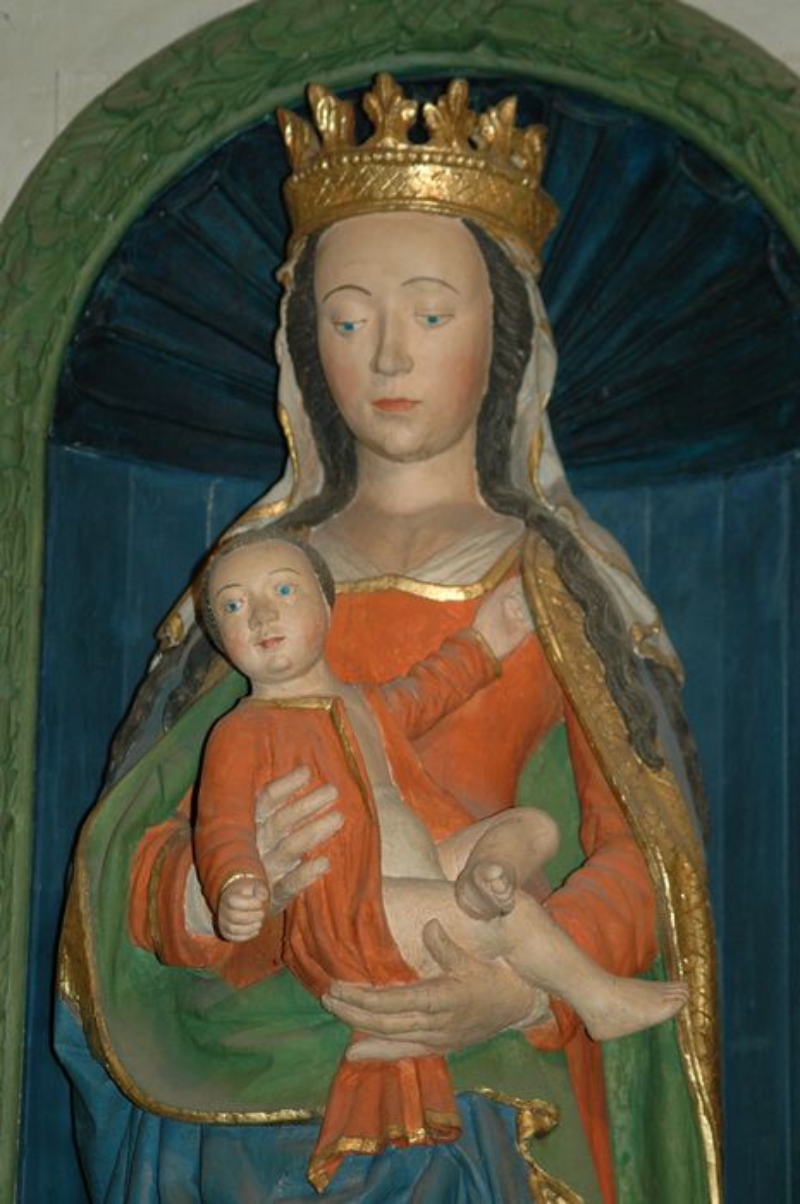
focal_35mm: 150
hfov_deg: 9.1
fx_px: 5012
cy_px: 602
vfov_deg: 13.7
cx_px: 400
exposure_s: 1/60
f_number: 4.2
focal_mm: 100
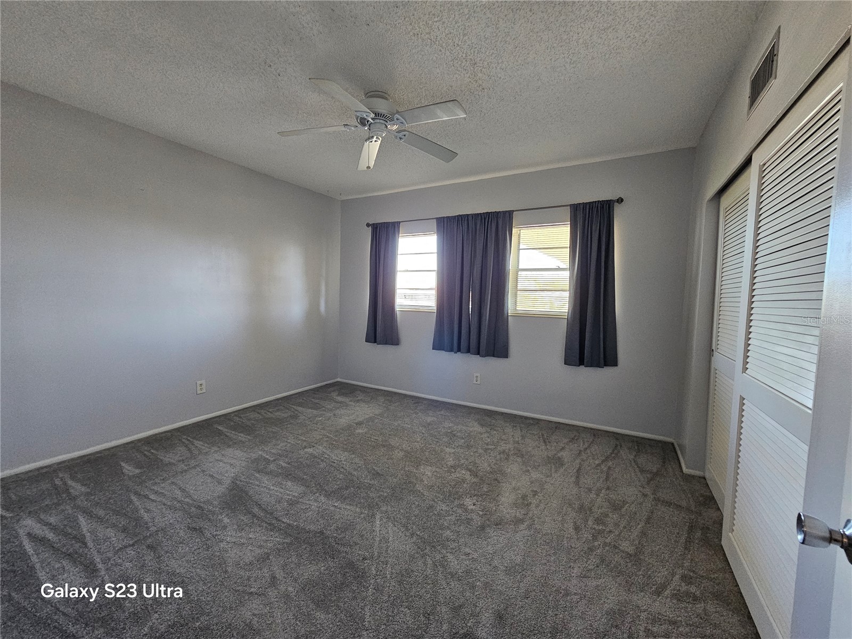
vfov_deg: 89.9
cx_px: 426
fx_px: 320
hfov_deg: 106.2
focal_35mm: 13
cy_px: 320
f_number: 2.2
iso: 500
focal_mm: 2.2
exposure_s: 1/77.4
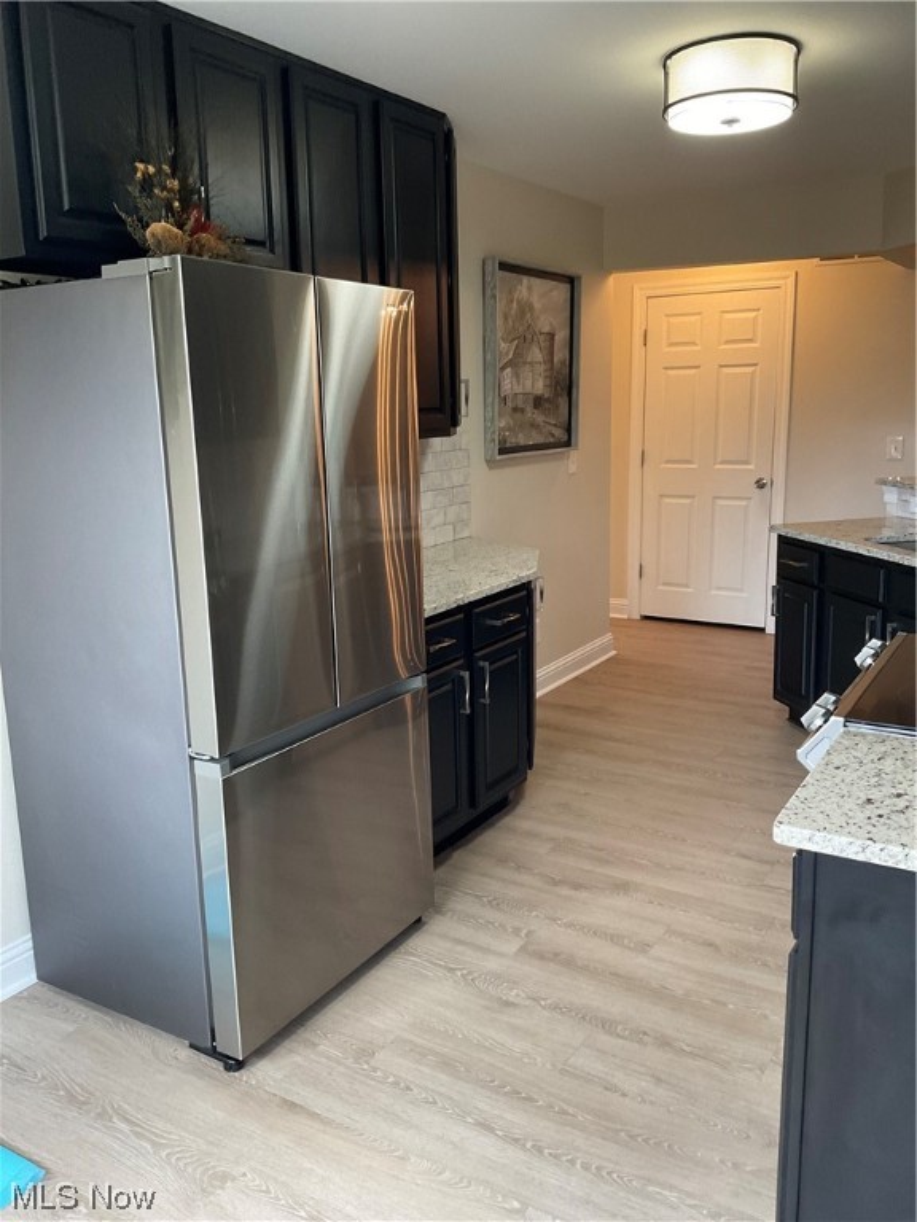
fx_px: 1024
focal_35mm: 29
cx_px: 458
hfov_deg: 48.2
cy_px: 611
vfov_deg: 61.7
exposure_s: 1/60
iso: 100
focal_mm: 3
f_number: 1.8
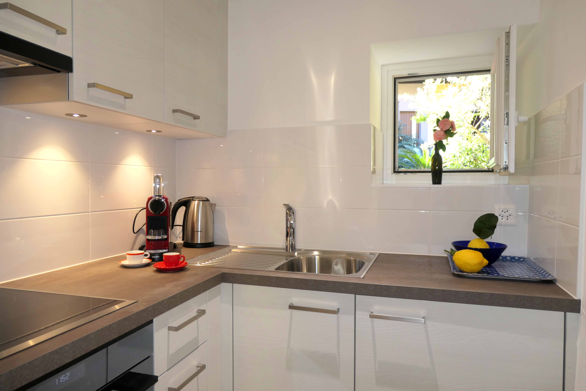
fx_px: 391
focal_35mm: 24
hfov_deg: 73.7
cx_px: 293
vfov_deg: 53.1
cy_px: 196
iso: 400
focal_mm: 8.8
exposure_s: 1/60
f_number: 3.3
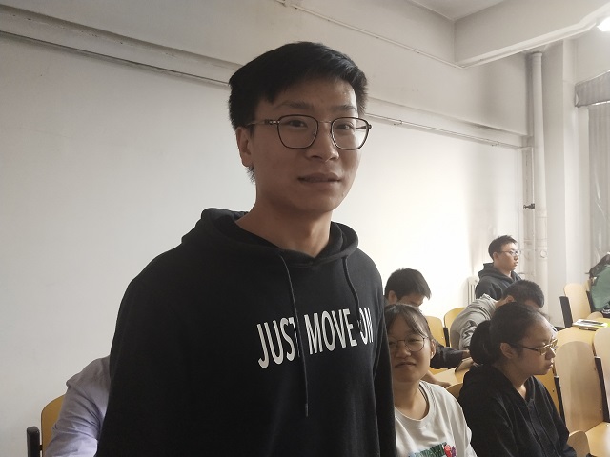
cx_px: 305
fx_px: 529
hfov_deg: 60.0
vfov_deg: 46.8
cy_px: 228
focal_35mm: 30
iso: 433
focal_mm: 3.95
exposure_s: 1/33.3
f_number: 1.8
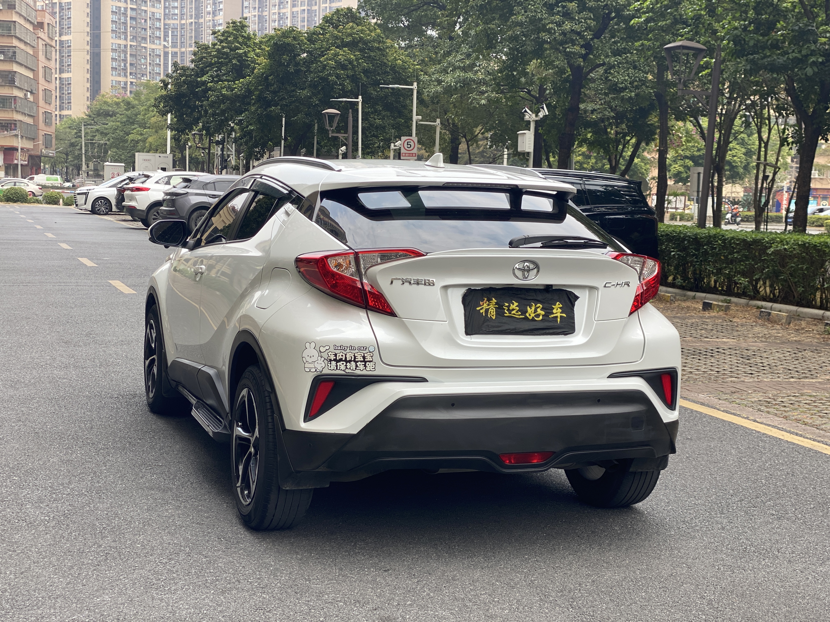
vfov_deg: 28.0
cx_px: 415
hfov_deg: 36.8
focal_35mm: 52
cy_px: 311
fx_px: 1247
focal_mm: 6
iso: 20
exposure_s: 1/363
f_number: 2
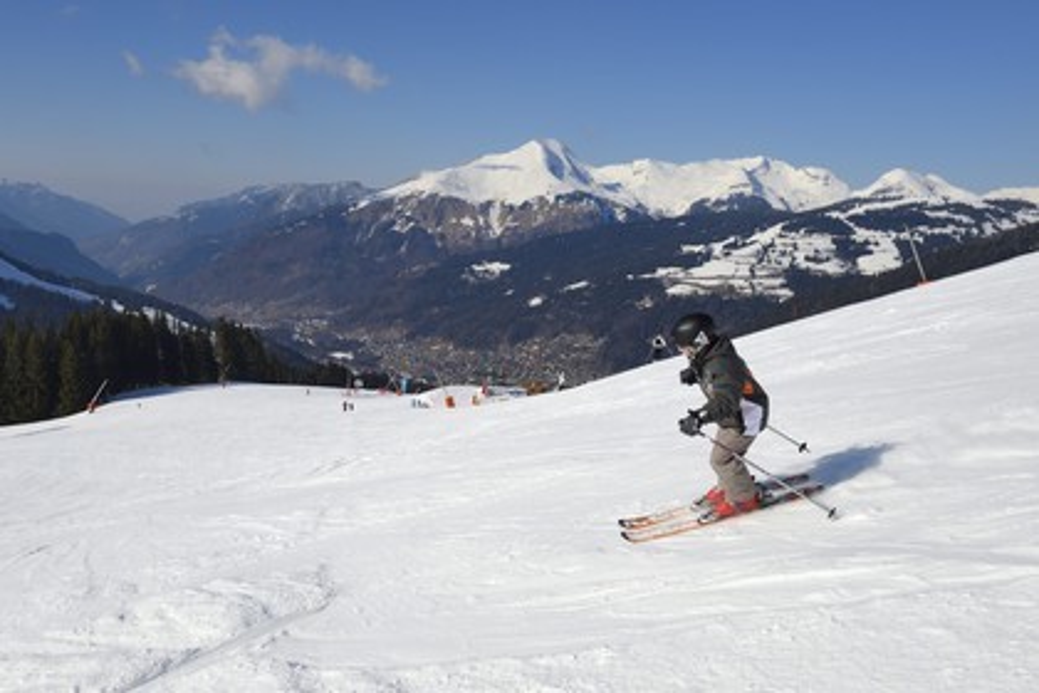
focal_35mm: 29
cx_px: 520
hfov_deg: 63.7
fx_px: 837
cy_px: 346
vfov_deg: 45.0
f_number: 10
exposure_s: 1/800
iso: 200
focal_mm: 29
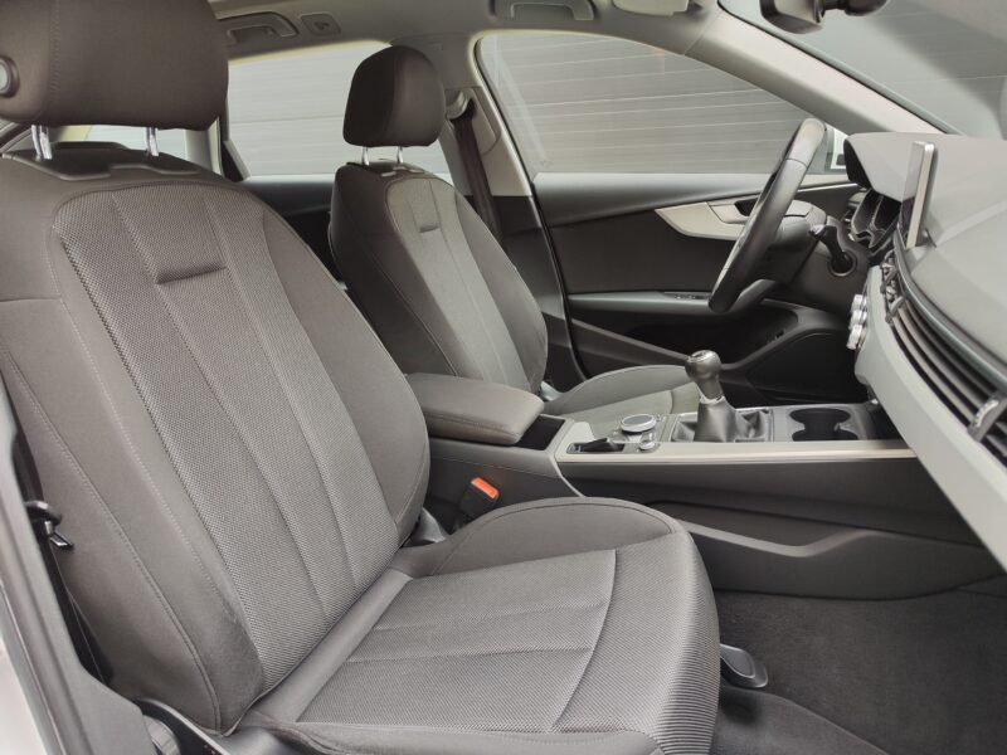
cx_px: 504
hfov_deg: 73.9
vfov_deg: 58.9
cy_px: 378
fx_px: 669
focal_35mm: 23
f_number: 1.69
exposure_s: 1/100
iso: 310
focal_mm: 7.01
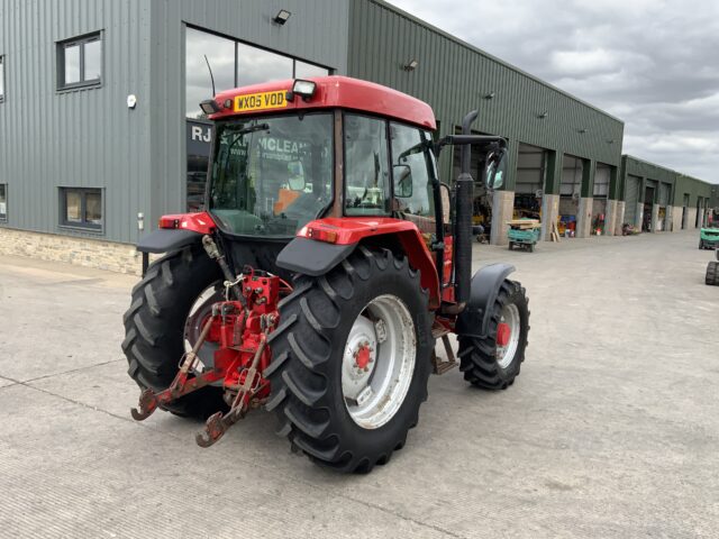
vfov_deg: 48.2
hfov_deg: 61.7
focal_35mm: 29
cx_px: 360
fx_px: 602
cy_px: 270
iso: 16
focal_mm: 3
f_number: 1.8
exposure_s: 1/635
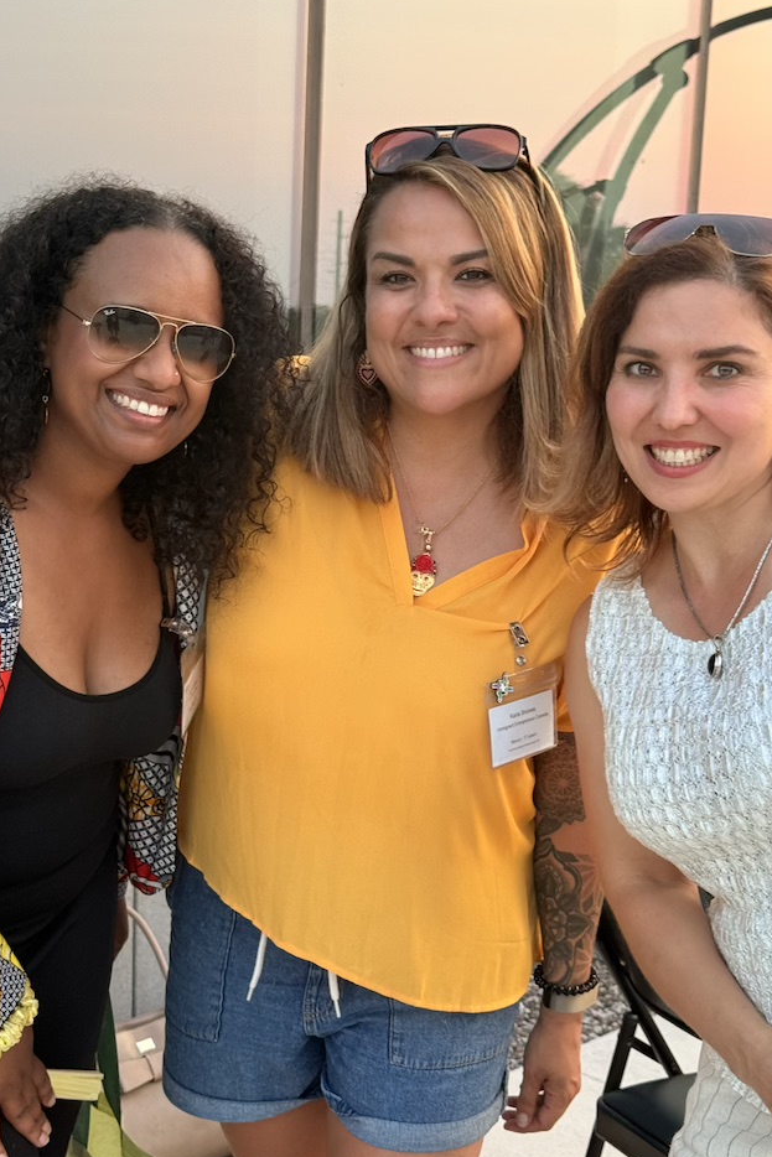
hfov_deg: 23.8
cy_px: 584
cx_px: 375
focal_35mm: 57
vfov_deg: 35.0
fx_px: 1833
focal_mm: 6.76
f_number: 1.78
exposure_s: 1/144
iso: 64
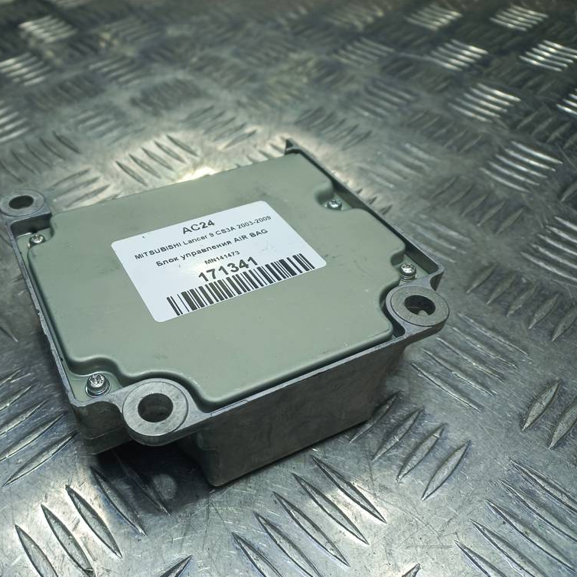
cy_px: 292
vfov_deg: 54.0
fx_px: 566
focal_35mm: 30
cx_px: 203
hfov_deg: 53.2
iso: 32
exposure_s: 1/100
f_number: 1.8
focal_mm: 4.6
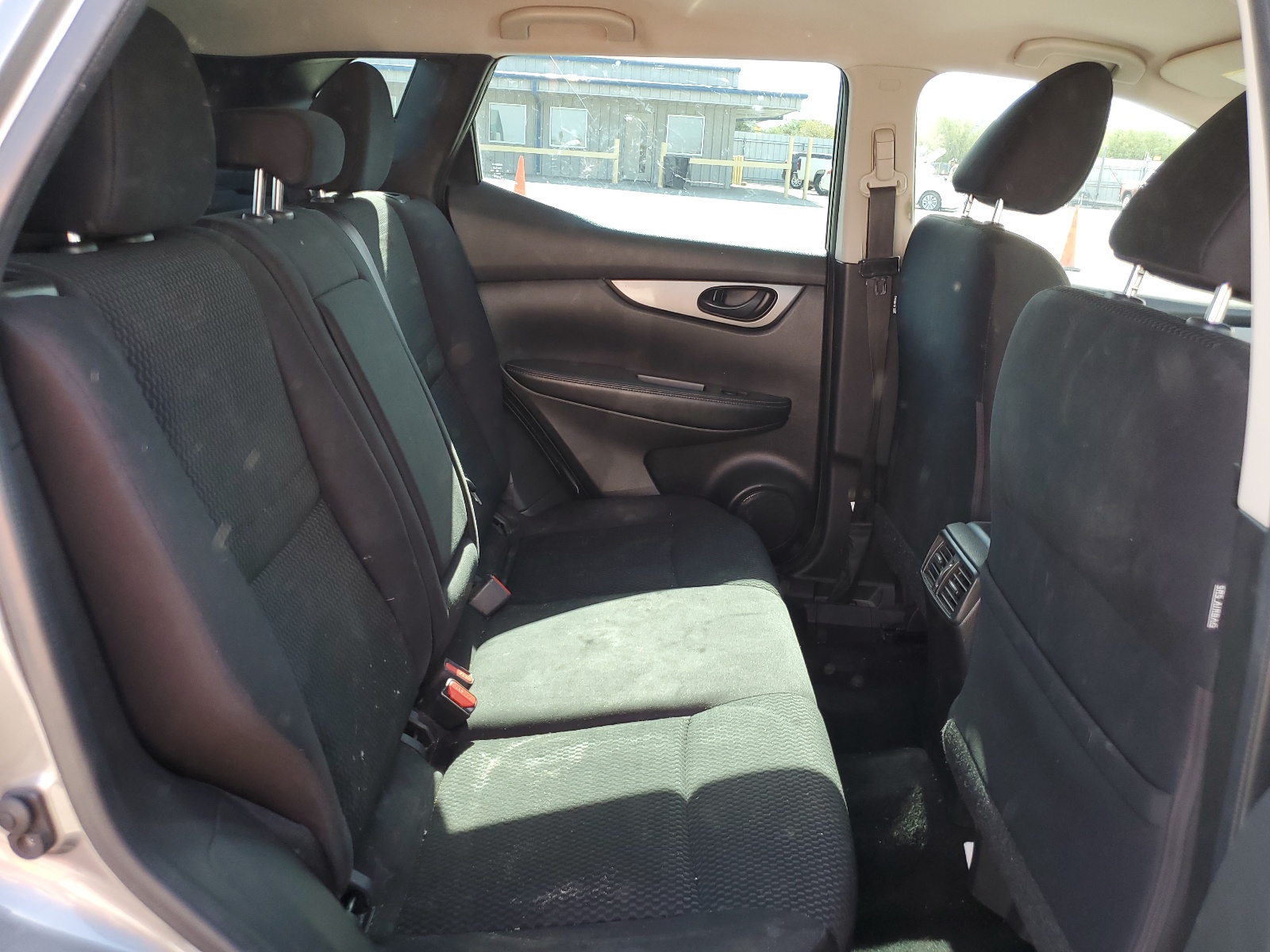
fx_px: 954
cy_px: 476
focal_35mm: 26
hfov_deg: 67.3
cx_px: 635
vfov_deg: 53.1
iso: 58
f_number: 1.5
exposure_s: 1/120
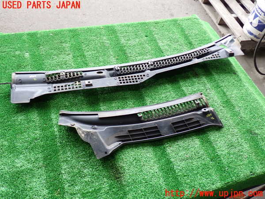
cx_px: 132
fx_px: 245
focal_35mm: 32
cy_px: 100
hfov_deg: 56.8
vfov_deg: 44.2
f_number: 2.4
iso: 125
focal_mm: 5.79
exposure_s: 1/60
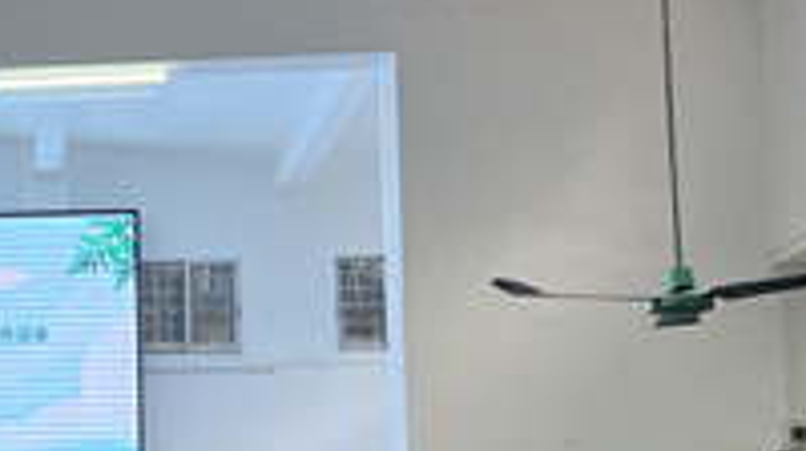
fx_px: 1815
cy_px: 443
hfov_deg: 22.8
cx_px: -193
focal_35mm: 85
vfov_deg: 14.0
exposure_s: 1/120
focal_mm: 5.7
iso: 80
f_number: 1.5
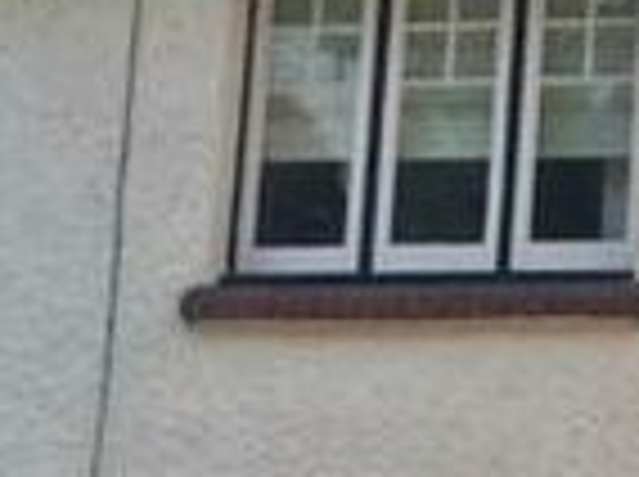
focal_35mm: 143
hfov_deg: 13.2
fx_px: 2635
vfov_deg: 10.3
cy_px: 398
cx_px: 914
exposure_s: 1/506
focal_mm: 4.15
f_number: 2.2
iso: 25
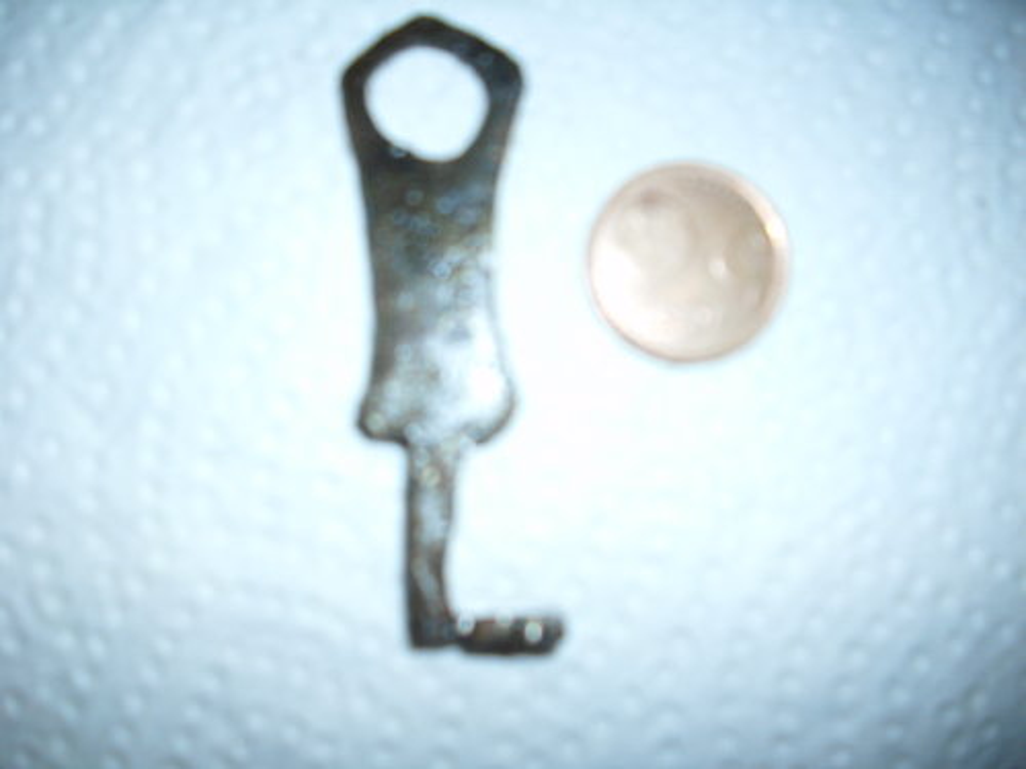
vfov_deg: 45.4
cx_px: 513
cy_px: 384
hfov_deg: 58.4
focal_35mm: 31
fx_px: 919
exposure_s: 1/60
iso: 50
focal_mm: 6.2
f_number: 2.8
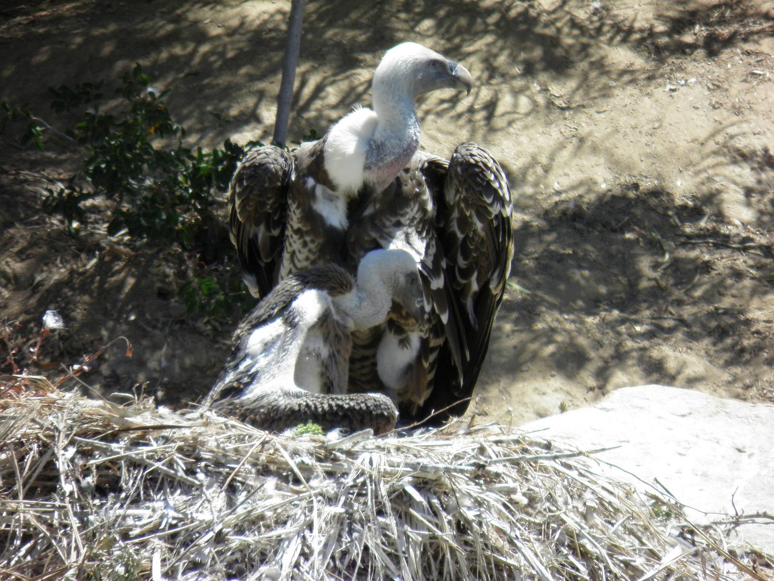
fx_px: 18782
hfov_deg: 2.4
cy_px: 290
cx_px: 387
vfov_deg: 1.8
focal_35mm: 840
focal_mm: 147
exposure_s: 1/500
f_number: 5.6
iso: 160
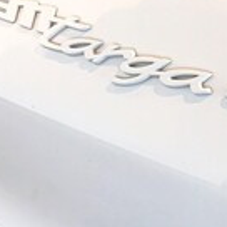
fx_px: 586
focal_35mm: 79
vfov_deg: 21.8
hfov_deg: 21.5
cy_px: 78
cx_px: 195
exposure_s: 1/60
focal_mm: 3
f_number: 1.8
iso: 64
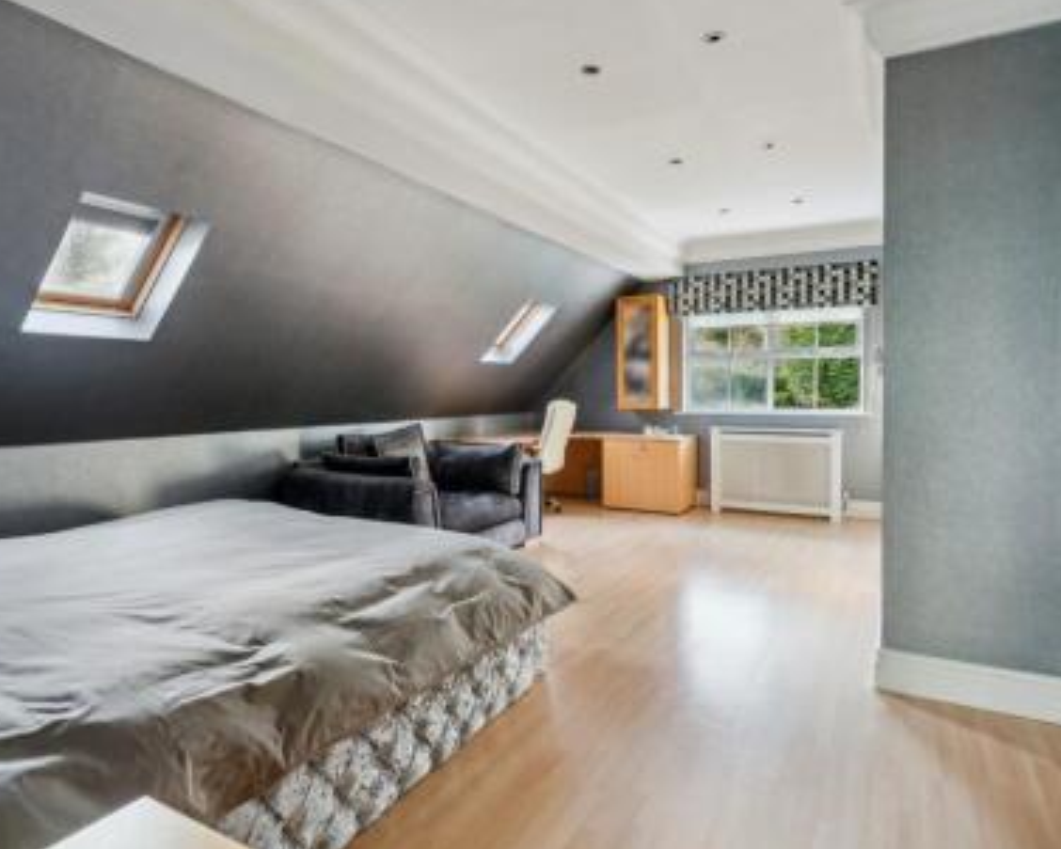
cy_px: 408
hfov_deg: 83.0
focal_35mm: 19
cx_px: 581
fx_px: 597
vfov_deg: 70.8
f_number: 11
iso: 640
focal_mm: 16
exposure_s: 1/6
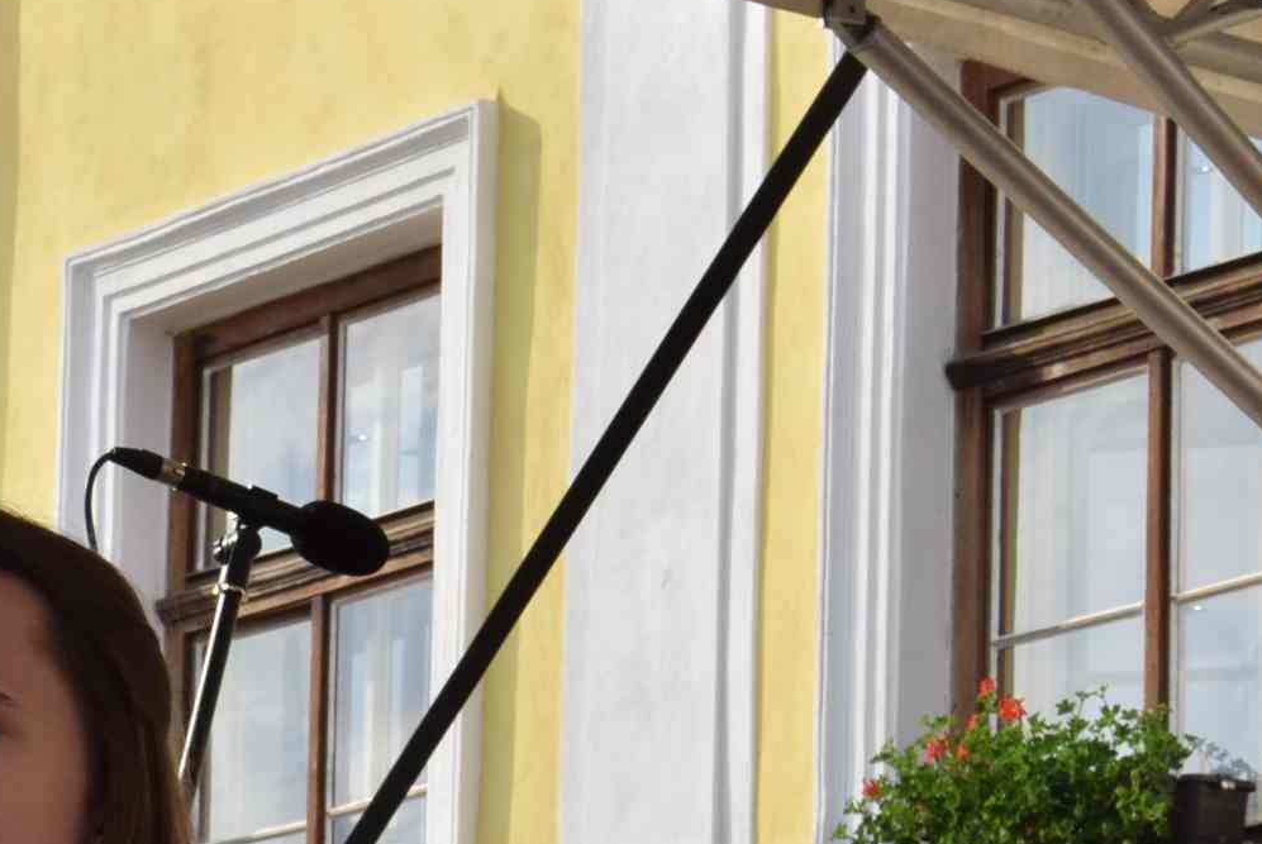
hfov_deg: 8.7
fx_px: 8211
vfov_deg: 5.9
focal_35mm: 234
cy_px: 984
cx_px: -48
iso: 400
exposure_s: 1/200
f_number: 16
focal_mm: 52
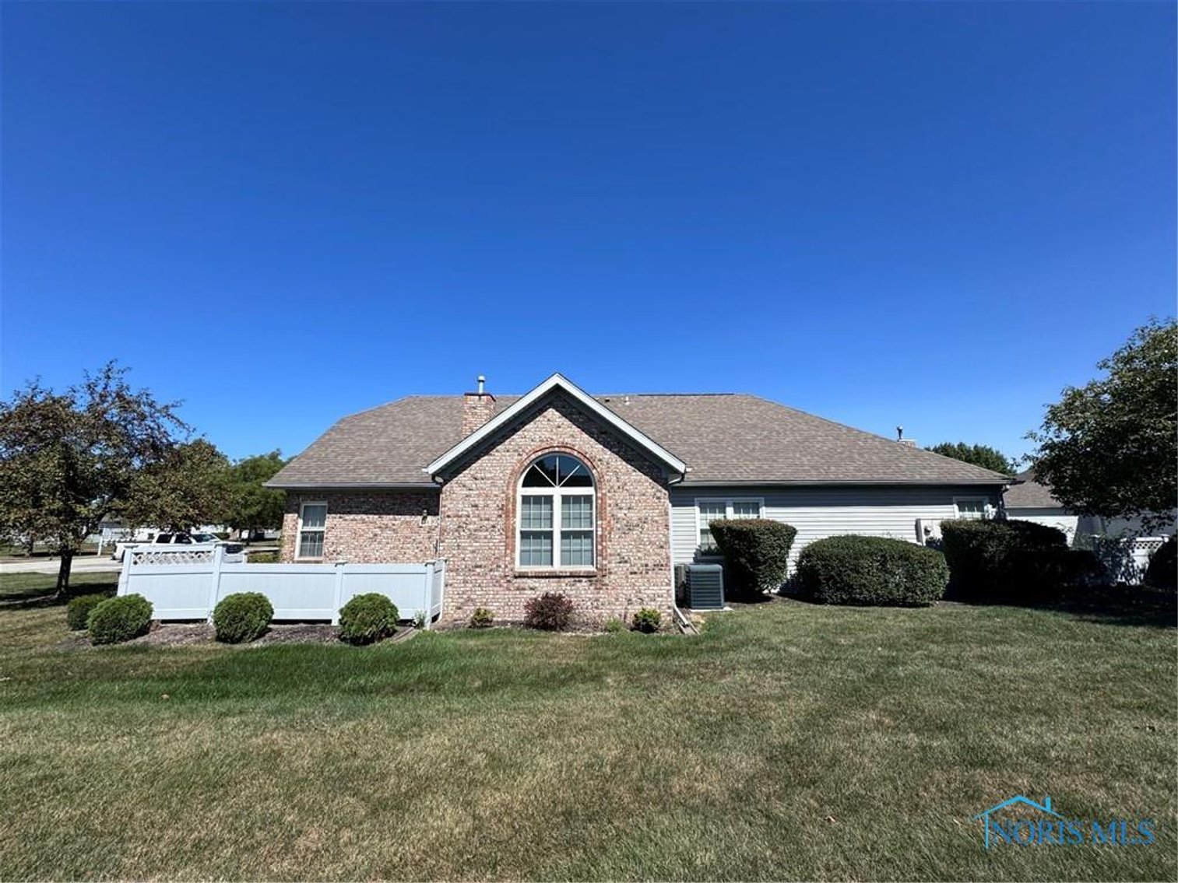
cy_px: 442
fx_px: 476
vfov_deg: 85.7
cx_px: 589
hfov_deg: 102.1
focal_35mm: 14
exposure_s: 1/2273
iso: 50
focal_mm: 2.22
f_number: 2.2
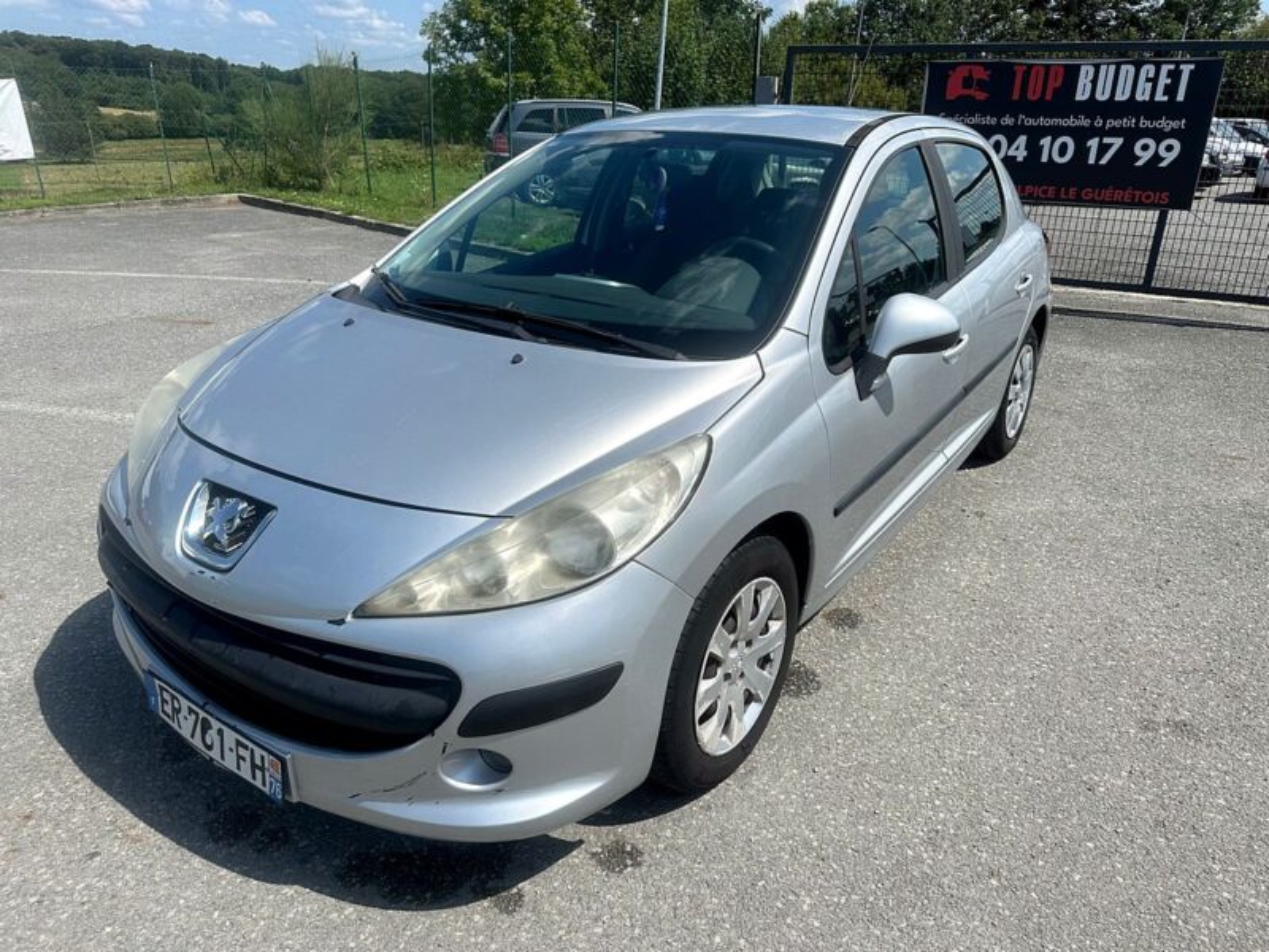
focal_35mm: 24
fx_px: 880
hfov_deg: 71.6
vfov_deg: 56.8
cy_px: 476
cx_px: 634
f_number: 1.78
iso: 80
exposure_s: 1/7042
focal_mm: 6.86
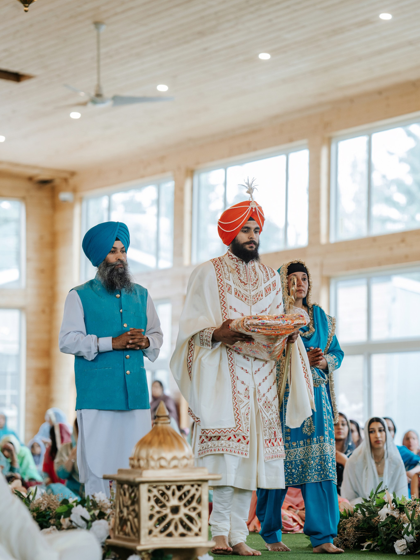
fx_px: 1990
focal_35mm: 123
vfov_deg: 16.0
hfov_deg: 12.0
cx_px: 275
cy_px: 281
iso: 400
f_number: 1.8
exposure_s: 1/250
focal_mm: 85
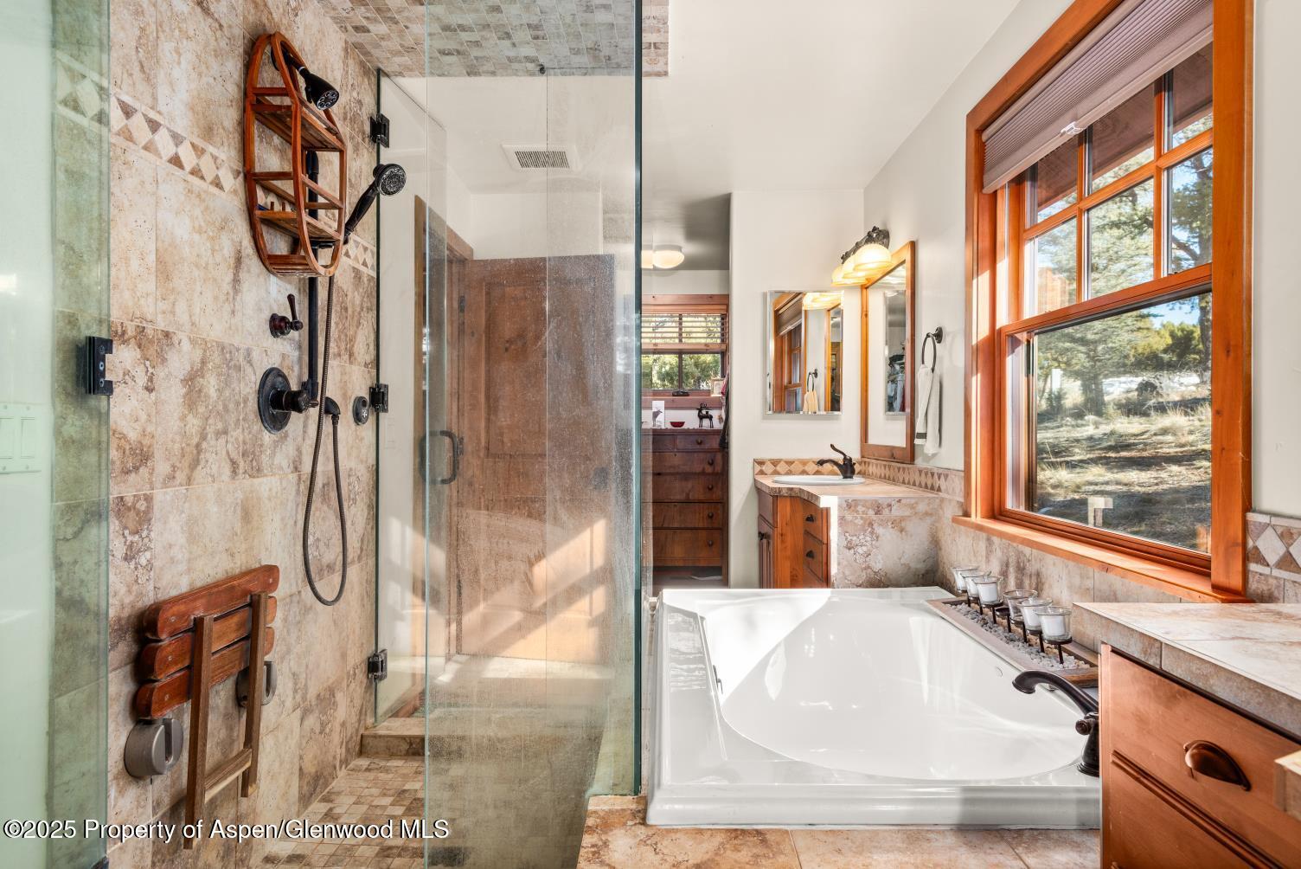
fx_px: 795
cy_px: 434
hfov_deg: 78.6
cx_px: 650
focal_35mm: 22
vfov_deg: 57.3
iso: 400
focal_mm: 22
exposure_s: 1/6
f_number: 11
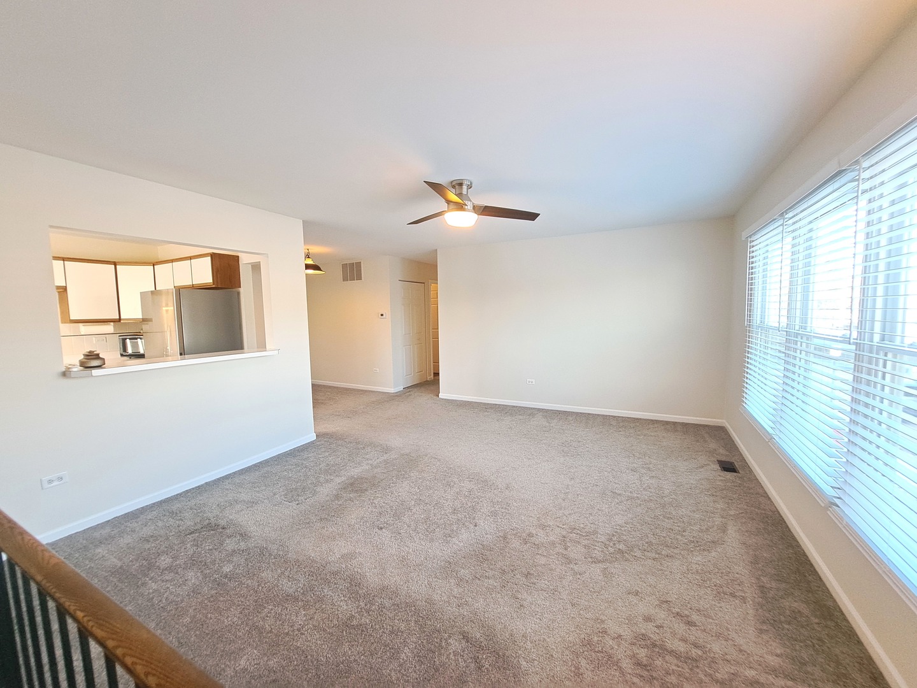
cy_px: 344
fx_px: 344
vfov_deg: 89.9
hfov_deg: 106.2
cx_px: 458
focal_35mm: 13
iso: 64
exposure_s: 1/40
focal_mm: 1.74
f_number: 2.2
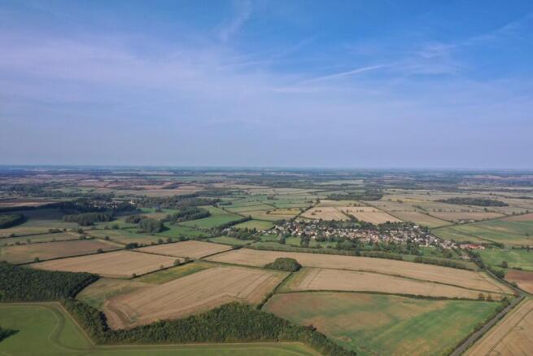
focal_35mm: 28
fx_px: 415
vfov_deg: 46.4
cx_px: 266
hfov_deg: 65.5
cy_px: 178
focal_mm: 10.26
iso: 100
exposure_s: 1/500
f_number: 6.3
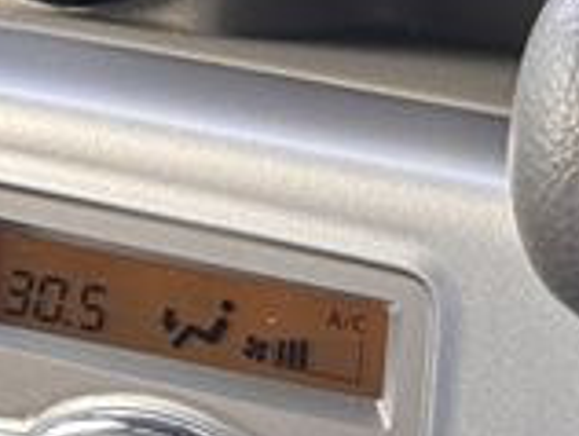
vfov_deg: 7.0
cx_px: 638
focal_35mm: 210
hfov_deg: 9.3
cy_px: 594
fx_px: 3518
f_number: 1.6
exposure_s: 1/79
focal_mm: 5.96
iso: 50
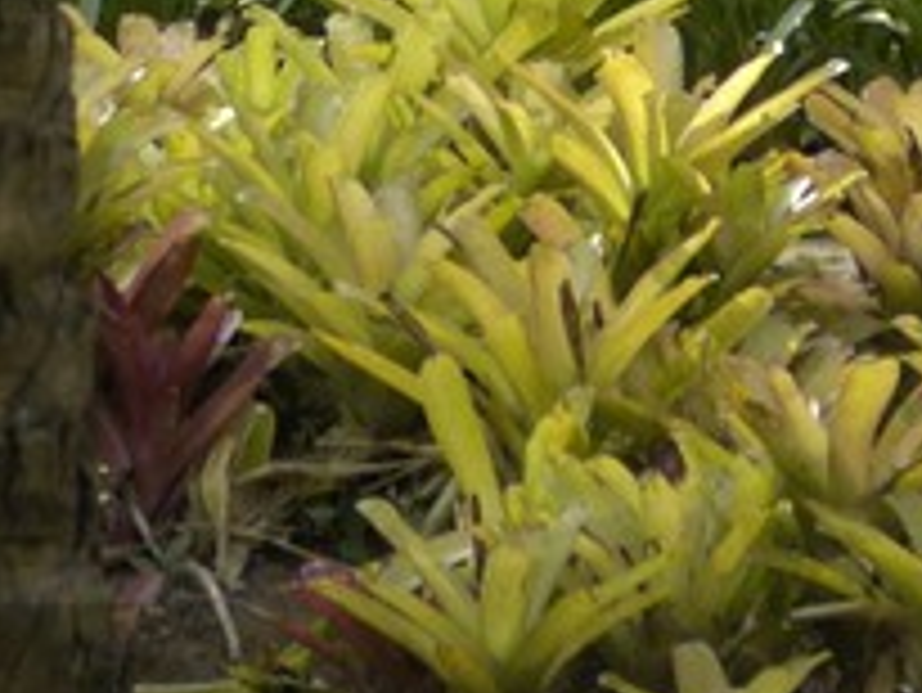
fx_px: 14365
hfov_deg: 3.7
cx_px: 63
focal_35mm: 539
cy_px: -1042
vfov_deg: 2.7
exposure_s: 1/160
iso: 100
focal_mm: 48
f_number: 4.2
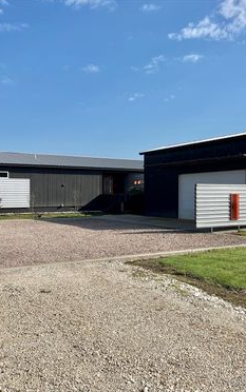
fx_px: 396
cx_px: 135
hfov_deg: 34.5
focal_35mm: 37
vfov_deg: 52.7
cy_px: 195
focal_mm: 5.1
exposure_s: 1/4854
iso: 50
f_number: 1.6
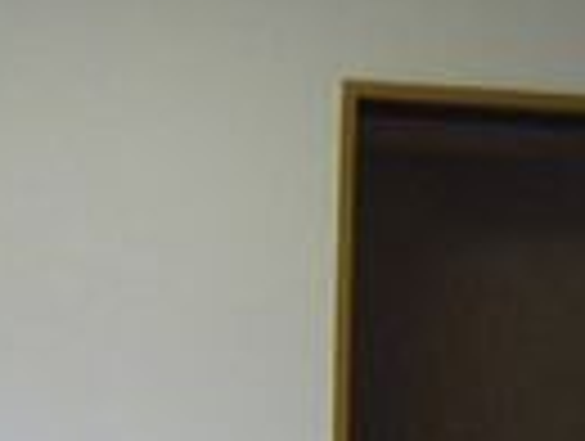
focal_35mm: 149
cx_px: 1012
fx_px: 2523
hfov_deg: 12.3
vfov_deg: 10.0
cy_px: 362
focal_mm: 6.3
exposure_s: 1/80
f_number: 3.1
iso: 400
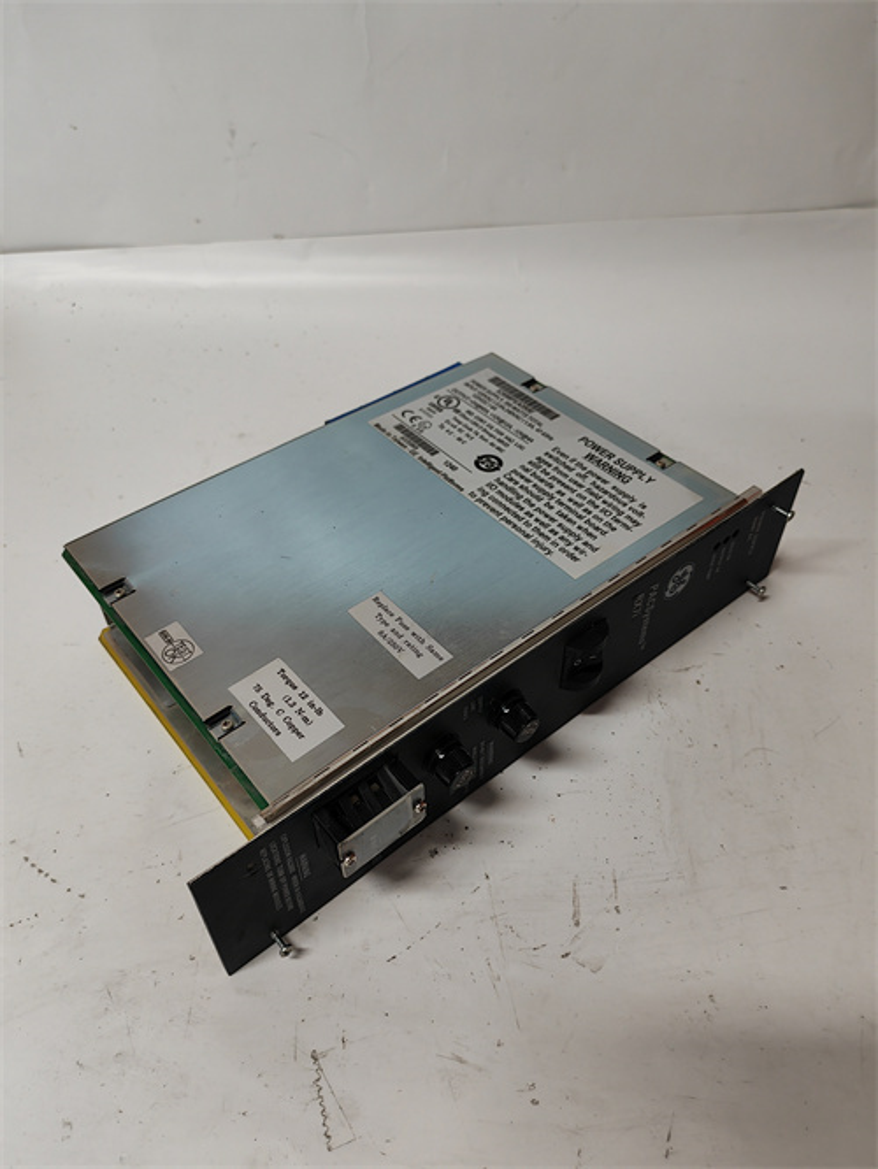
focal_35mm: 27
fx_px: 913
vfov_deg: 65.3
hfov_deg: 51.4
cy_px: 584
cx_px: 439
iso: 500
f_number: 1.9
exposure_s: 1/100
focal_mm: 6.12
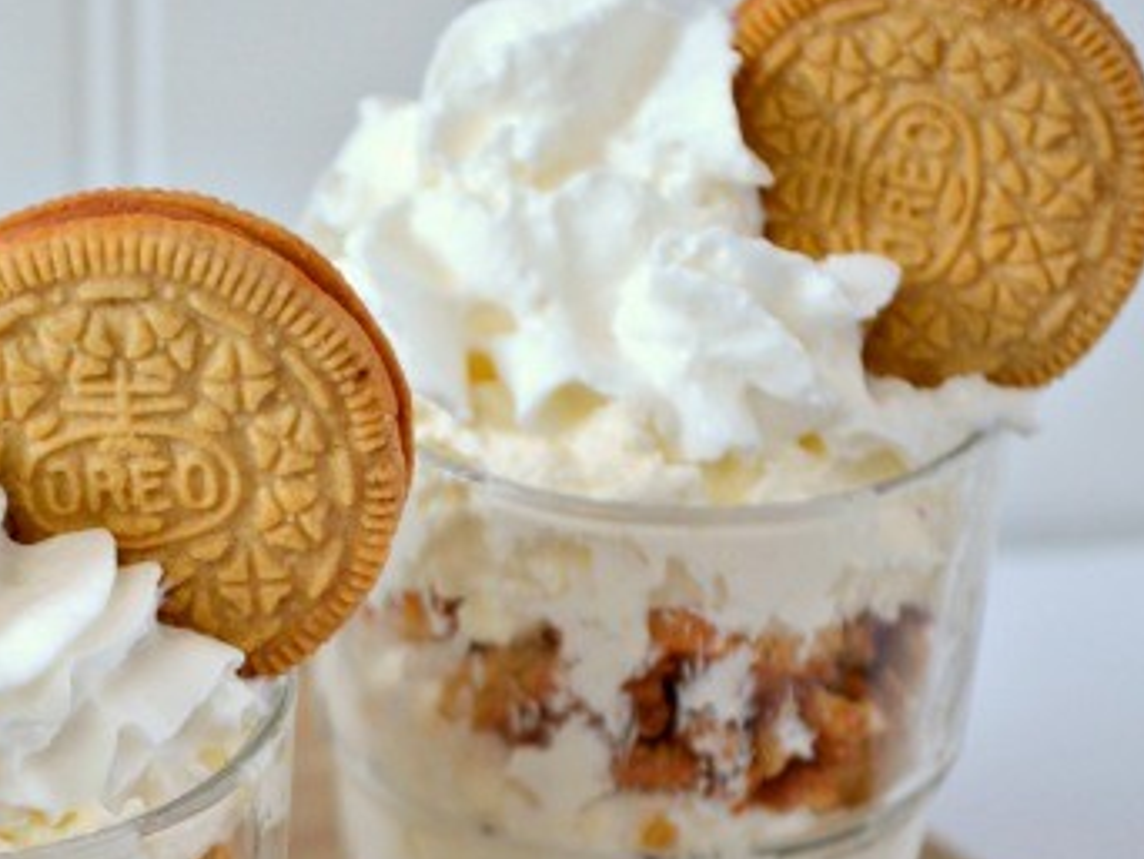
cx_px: 100
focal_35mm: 158
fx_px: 5225
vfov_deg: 9.4
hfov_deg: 12.4
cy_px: 719
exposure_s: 1/20
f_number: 5.6
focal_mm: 50
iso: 400
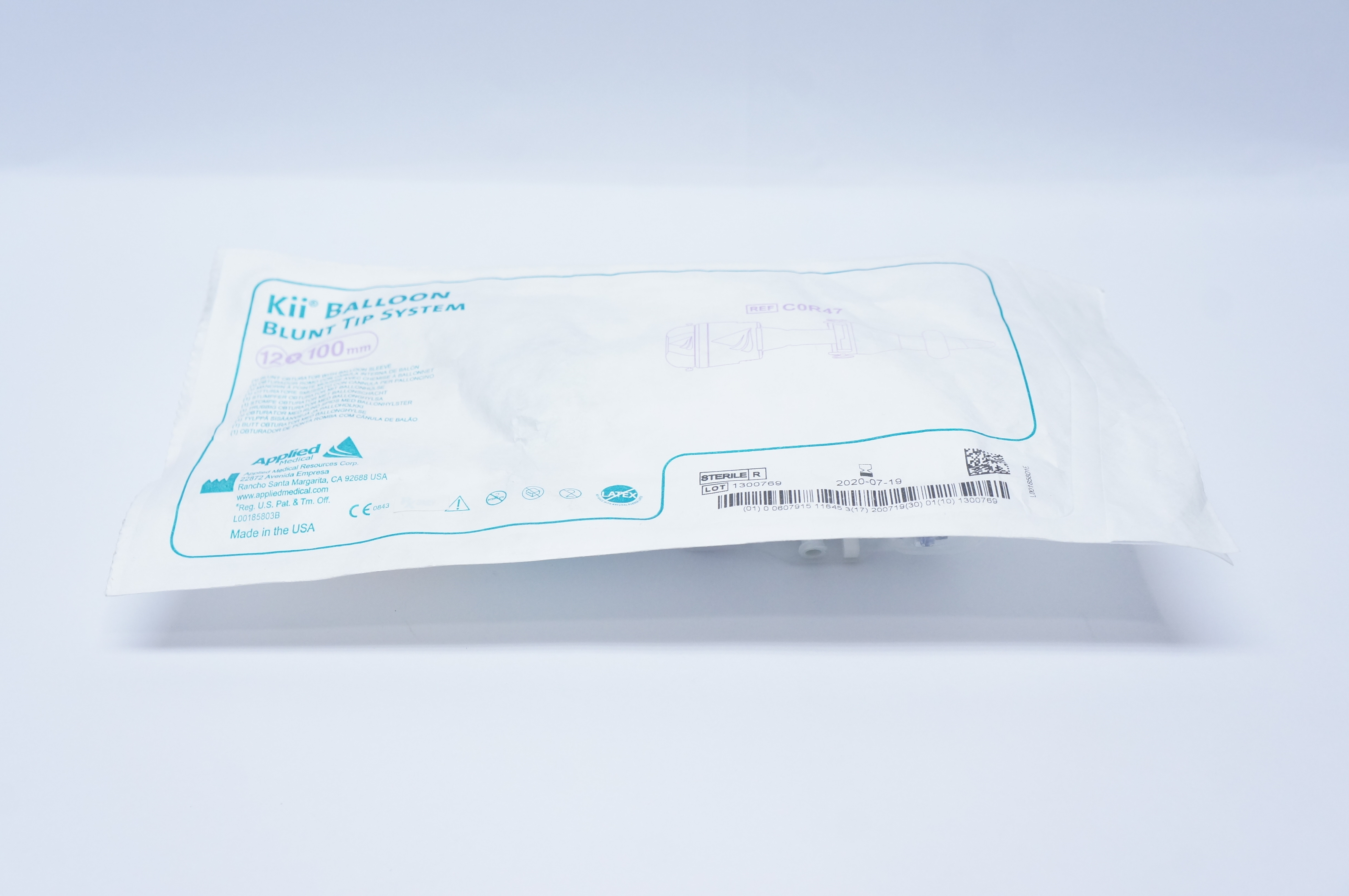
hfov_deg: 49.6
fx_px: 1460
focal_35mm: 39
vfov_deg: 34.1
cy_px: 448
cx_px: 674
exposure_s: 1/60
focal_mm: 26
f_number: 6.3
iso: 800
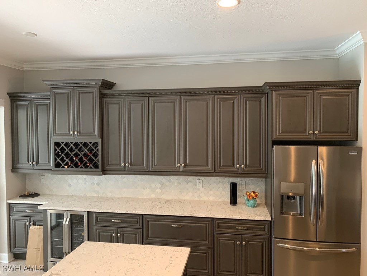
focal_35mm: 26
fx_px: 276
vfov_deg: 53.1
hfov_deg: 67.3
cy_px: 138
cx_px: 184
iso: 160
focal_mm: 4.25
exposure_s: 1/60
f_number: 1.8
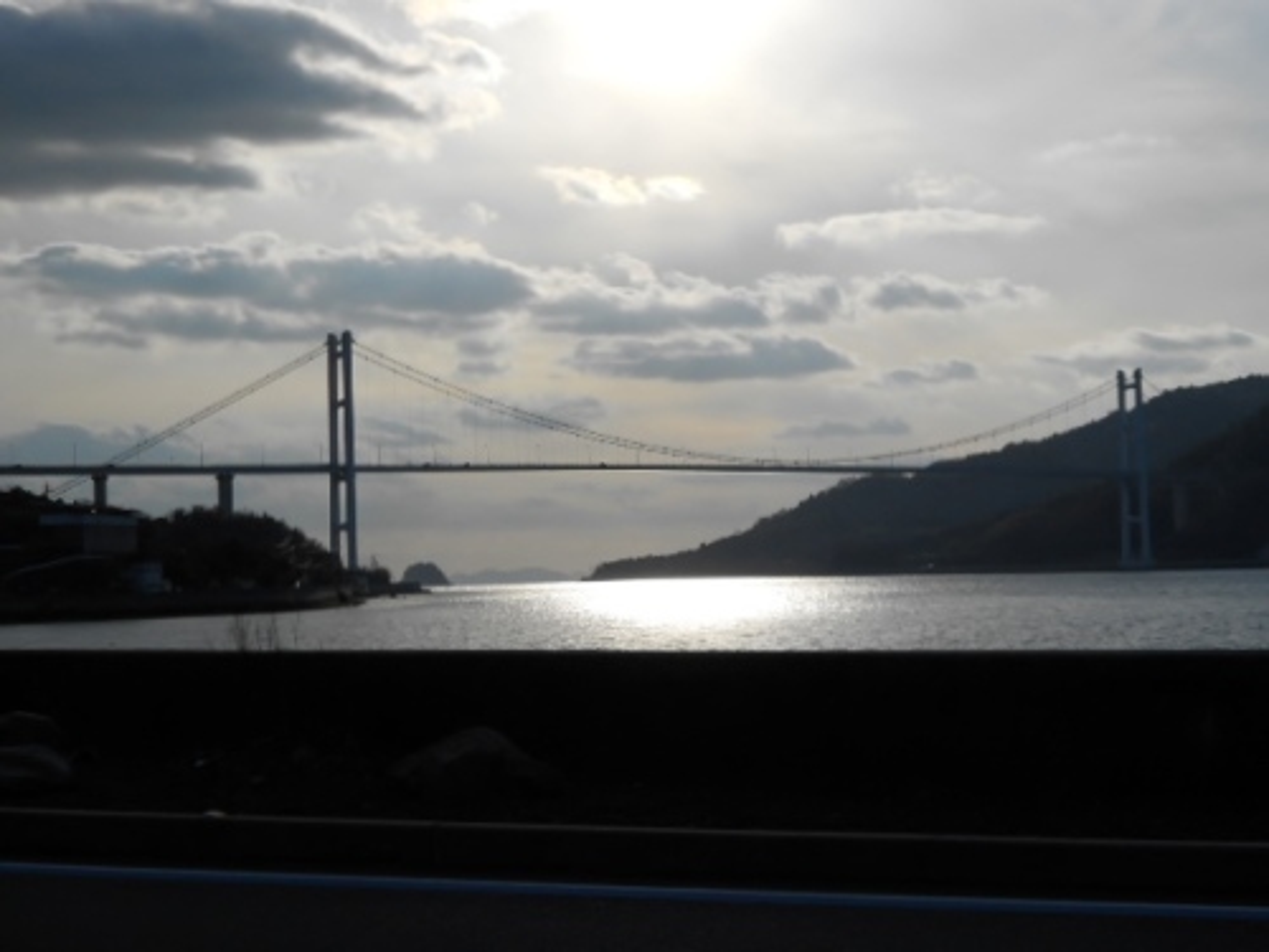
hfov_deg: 29.4
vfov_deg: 22.3
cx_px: 634
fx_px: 2420
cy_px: 476
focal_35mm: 66
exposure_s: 1/400
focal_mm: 11.6
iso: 80
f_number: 13.3
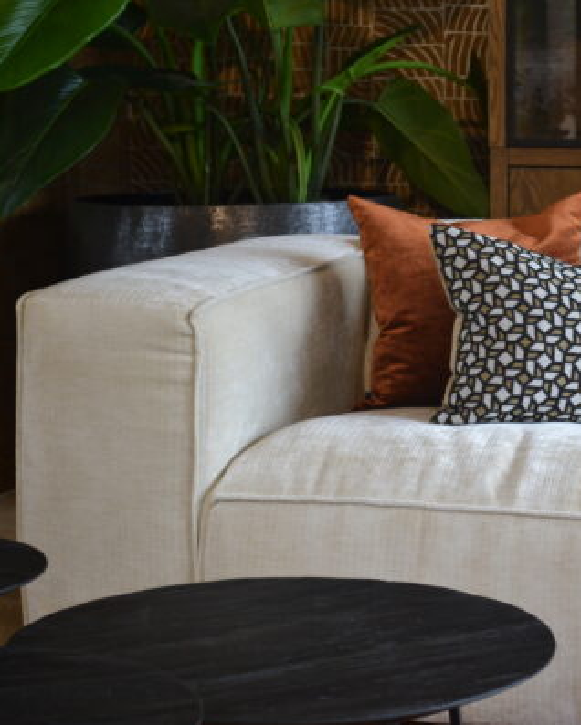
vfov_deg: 18.8
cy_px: 363
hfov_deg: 15.0
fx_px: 2191
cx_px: 504
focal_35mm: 102
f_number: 5.6
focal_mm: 48
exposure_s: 1/125
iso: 400
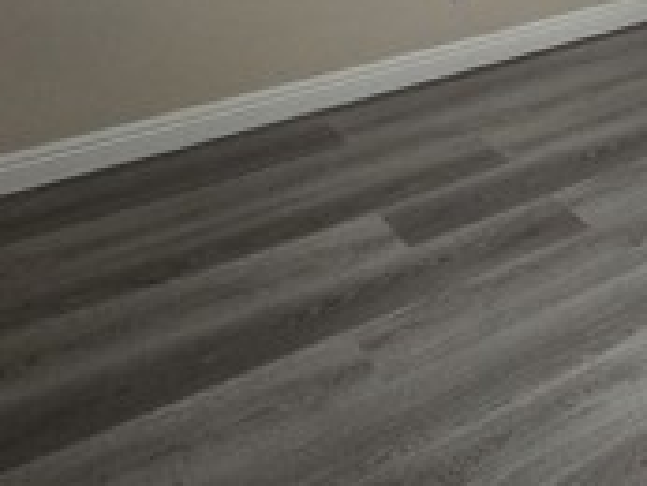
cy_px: -82
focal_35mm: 48
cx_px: 778
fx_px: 898
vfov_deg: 27.1
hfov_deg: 32.6
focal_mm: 2.2
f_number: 2.2
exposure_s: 1/60
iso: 200
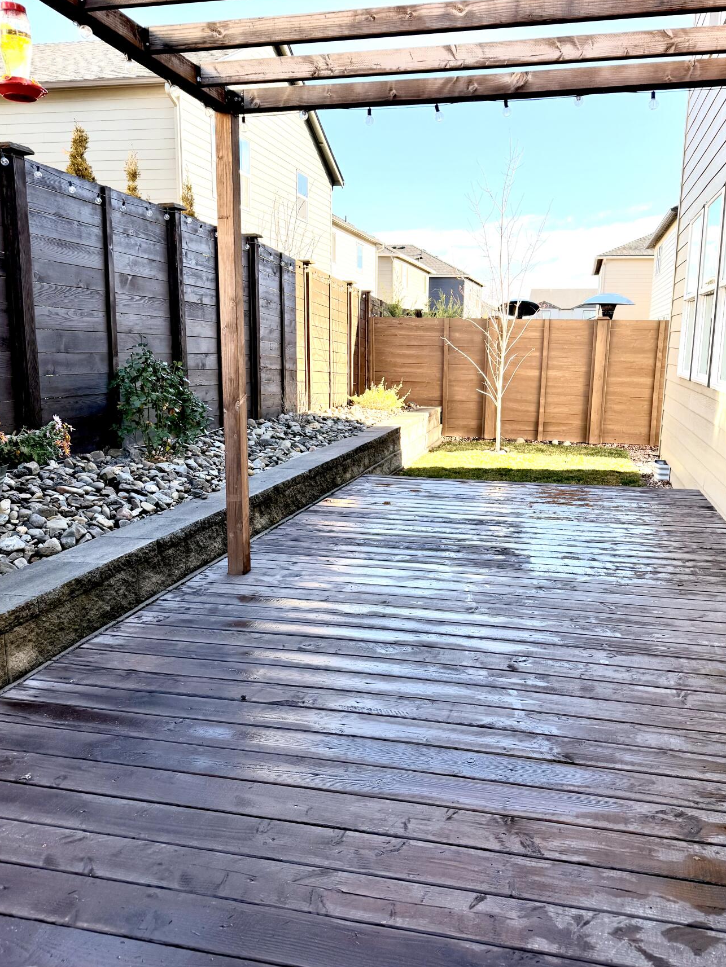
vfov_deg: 63.4
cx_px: 416
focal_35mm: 28
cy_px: 485
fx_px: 783
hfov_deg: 49.6
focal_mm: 6.76
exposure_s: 1/1018
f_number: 1.78
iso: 100
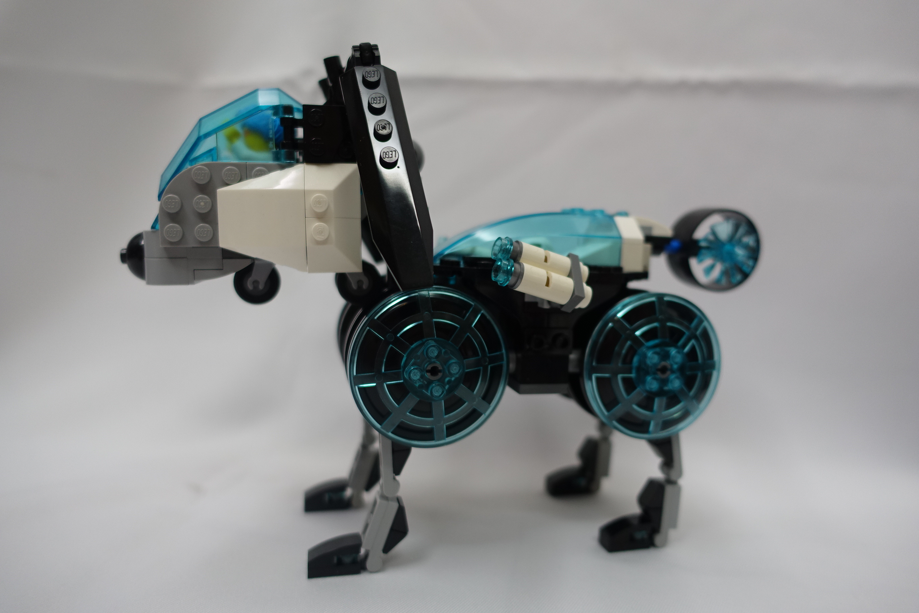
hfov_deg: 73.7
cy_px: 306
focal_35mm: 24
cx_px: 460
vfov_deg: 53.1
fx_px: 613
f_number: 1.8
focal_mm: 8.8
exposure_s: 1/30
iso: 200
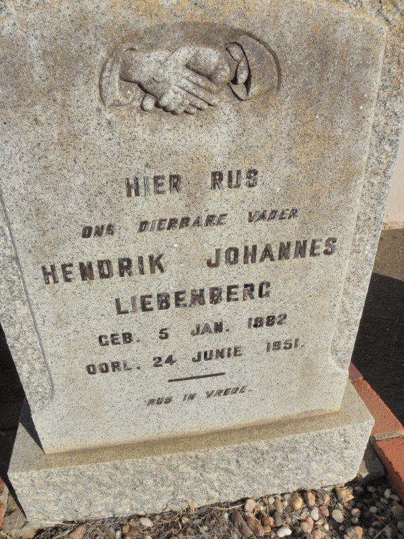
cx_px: 202
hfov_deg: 53.1
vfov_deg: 67.3
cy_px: 270
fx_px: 405
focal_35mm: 26
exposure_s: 1/1600
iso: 200
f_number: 6.3
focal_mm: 4.6
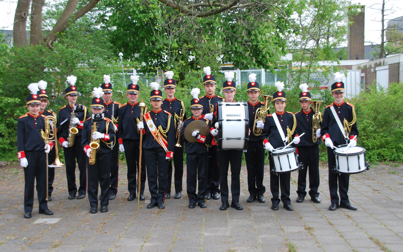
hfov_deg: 40.3
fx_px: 549
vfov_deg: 25.8
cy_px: 122
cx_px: 200
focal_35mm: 50
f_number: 5.6
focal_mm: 32
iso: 180
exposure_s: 1/125
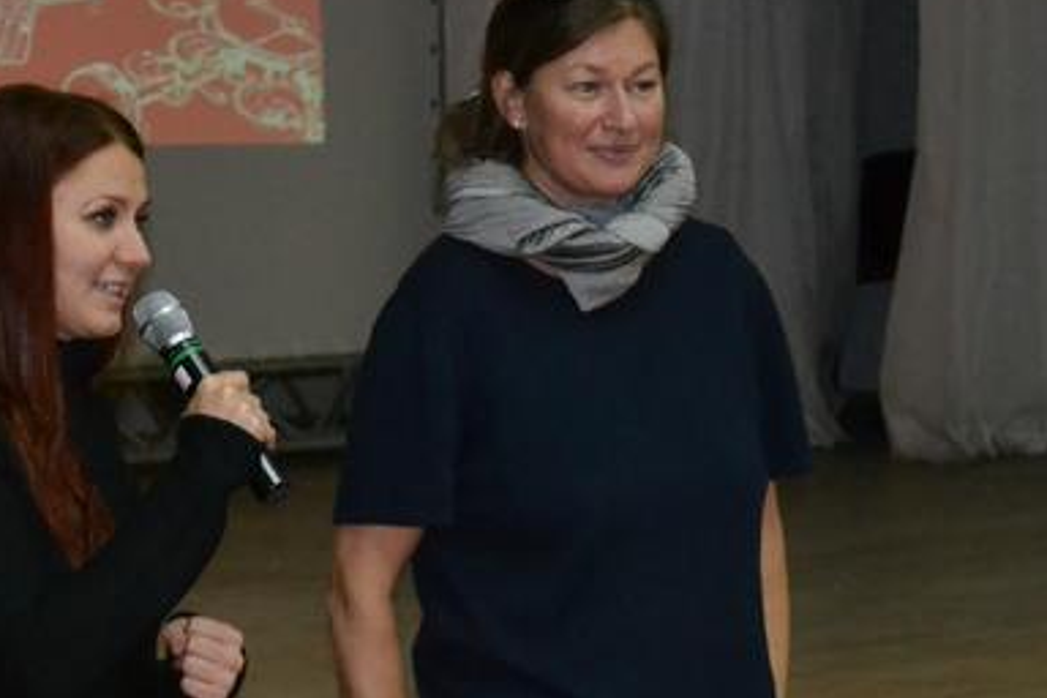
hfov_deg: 11.9
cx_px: 333
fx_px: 5003
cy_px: 427
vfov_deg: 8.0
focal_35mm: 172
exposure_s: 1/60
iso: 3200
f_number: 5.6
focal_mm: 55
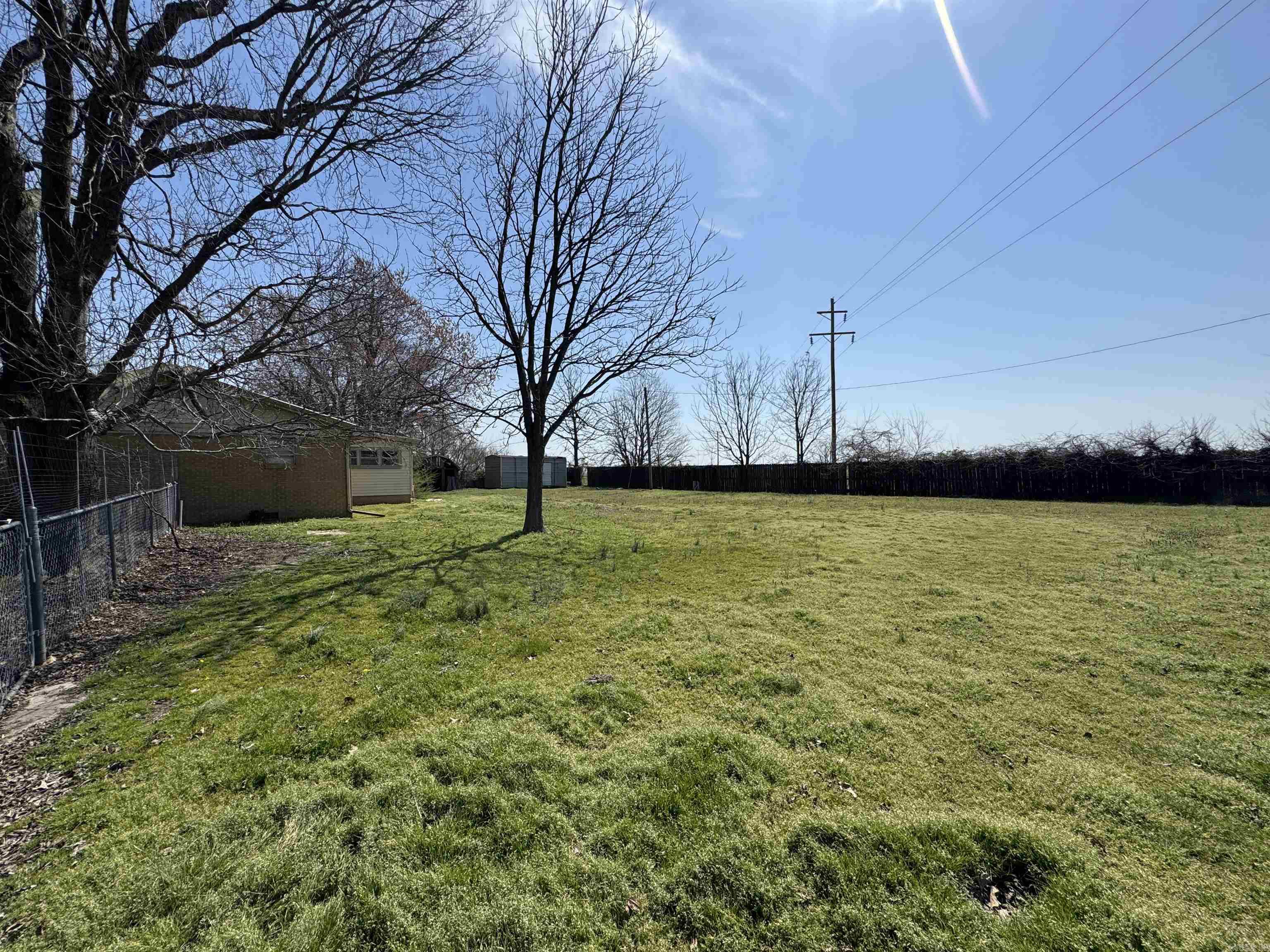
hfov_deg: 102.1
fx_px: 514
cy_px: 476
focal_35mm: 14
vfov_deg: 85.7
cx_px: 635
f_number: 2.2
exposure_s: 1/3546
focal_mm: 2.22
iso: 50
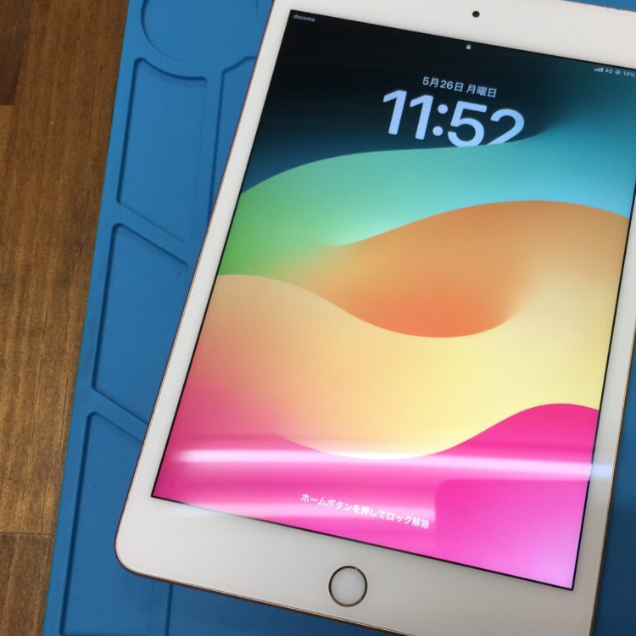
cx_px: 430
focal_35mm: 35
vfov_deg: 47.2
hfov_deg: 46.4
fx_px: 728
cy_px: 323
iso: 32
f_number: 2.2
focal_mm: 4.15
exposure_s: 1/33
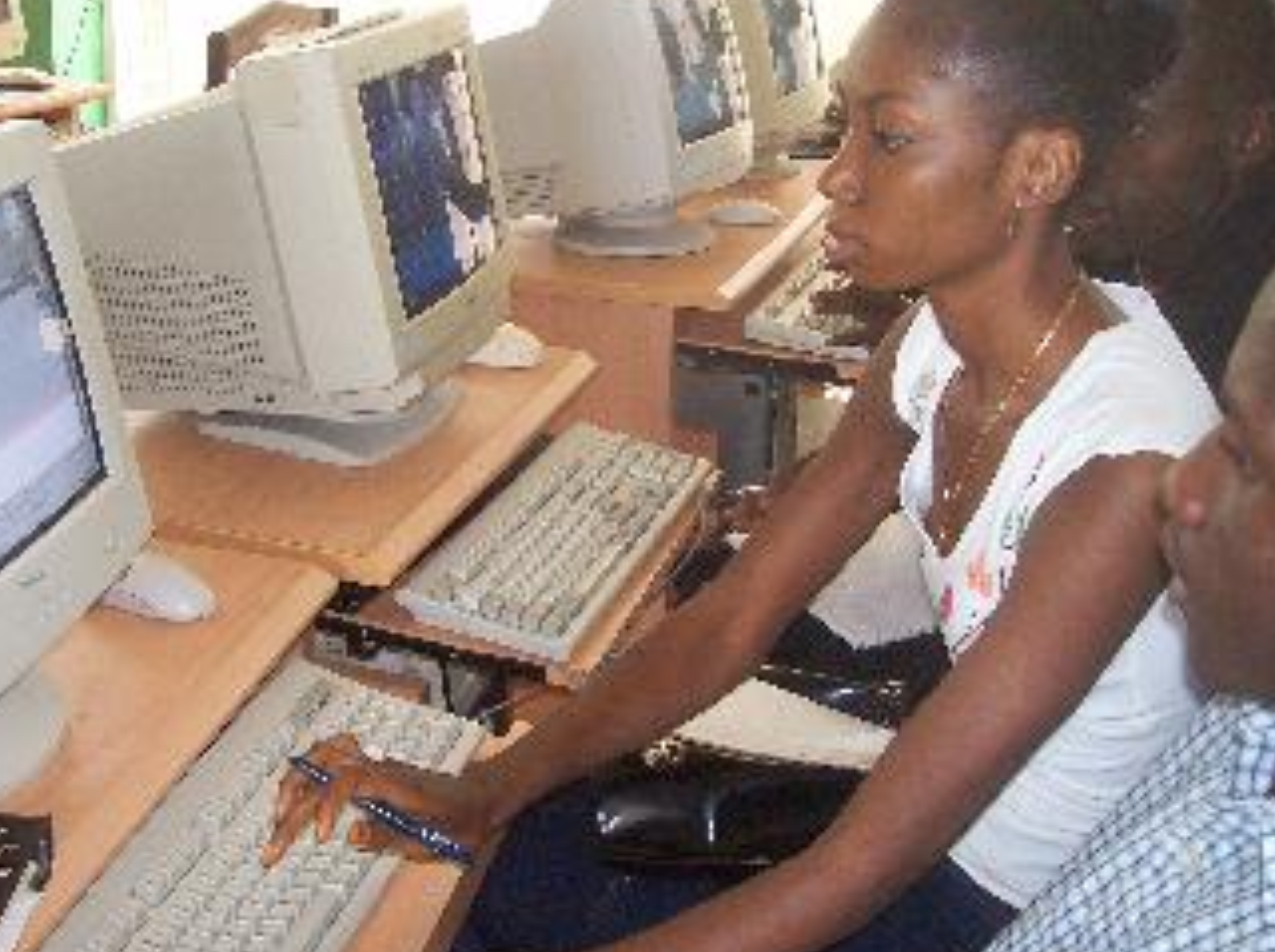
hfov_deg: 42.0
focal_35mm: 45
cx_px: 518
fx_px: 1655
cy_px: 420
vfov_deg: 32.1
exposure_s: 1/64
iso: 140
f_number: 2.7
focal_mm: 6
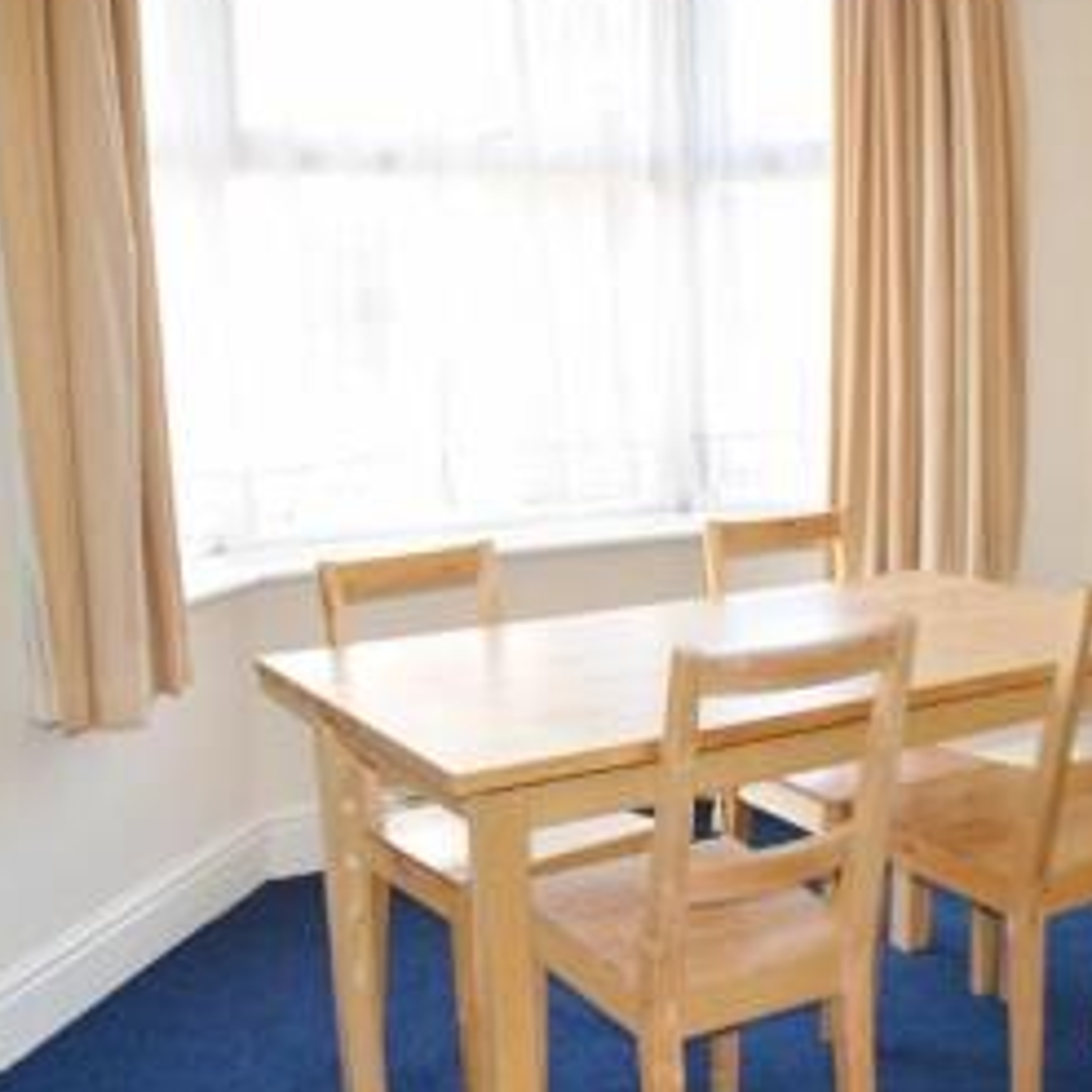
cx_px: 610
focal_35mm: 54
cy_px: 634
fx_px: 1927
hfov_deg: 31.6
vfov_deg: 31.6
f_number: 3.8
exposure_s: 1/60
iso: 1100
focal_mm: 22
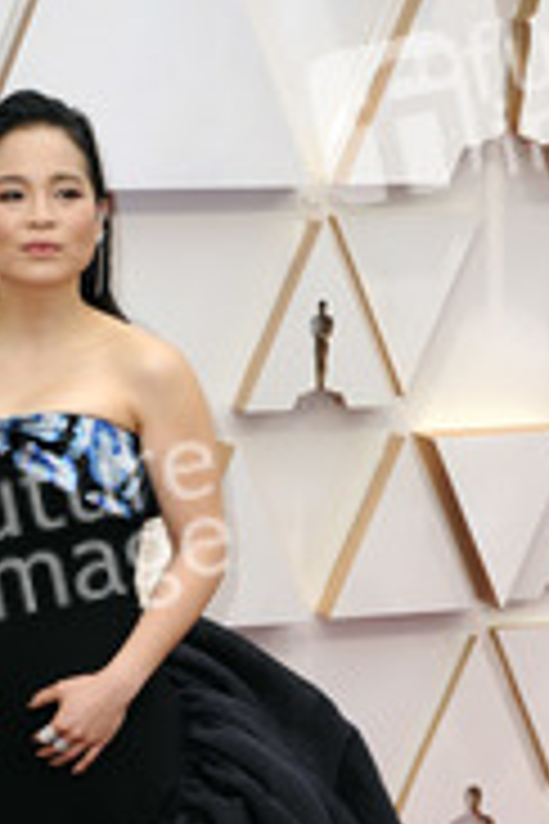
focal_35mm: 105
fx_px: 2402
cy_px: 774
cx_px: 133
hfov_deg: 13.0
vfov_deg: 19.0
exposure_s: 1/200
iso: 800
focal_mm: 48
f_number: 7.1
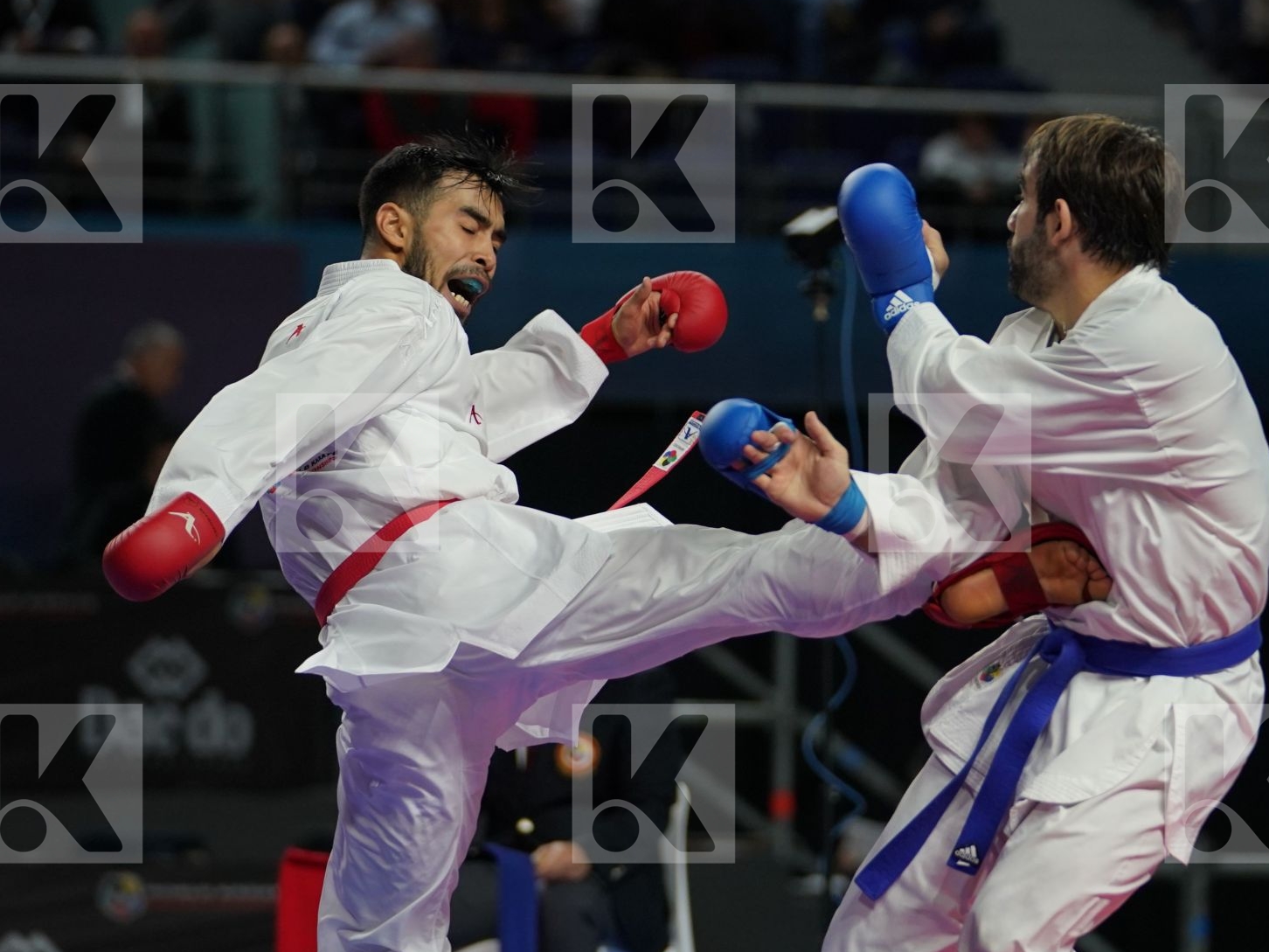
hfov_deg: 7.8
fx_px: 9348
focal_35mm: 255
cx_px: 654
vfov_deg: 5.8
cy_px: 473
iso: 1000
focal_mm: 143
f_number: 2.8
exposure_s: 1/1000
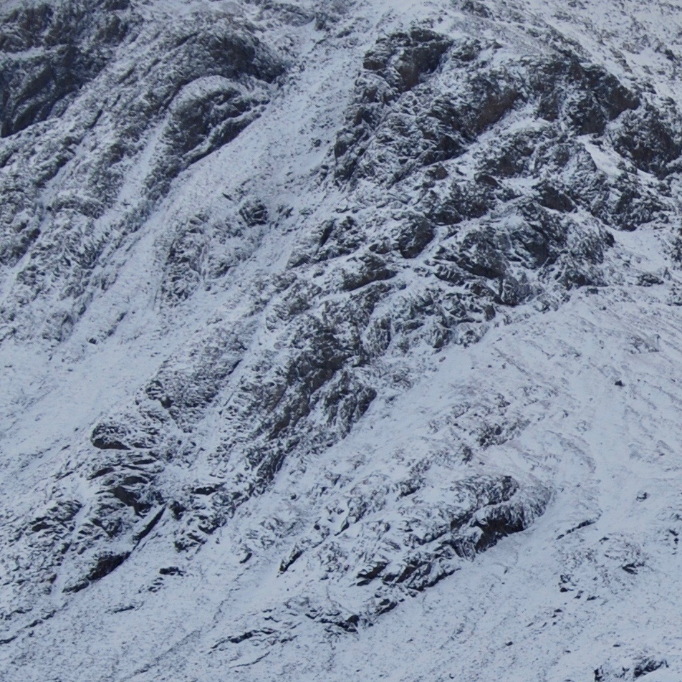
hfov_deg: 12.5
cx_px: 937
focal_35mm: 135
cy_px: 563
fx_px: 3009
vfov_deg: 12.9
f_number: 9
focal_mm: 26
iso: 100
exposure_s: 1/320
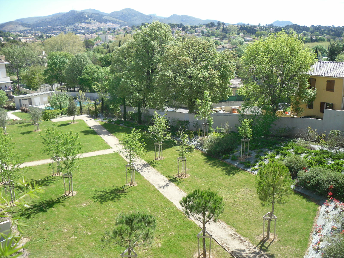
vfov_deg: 40.7
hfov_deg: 52.6
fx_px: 348
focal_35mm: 35
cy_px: 129
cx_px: 172
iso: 80
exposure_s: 1/412
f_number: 3
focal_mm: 6.3
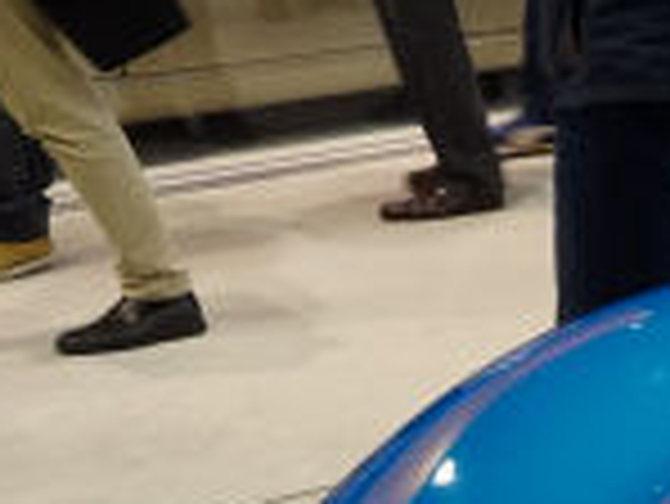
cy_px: 792
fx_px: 2499
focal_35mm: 129
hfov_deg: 12.4
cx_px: 1560
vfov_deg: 11.0
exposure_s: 1/30
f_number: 3.5
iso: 80
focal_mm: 4.1
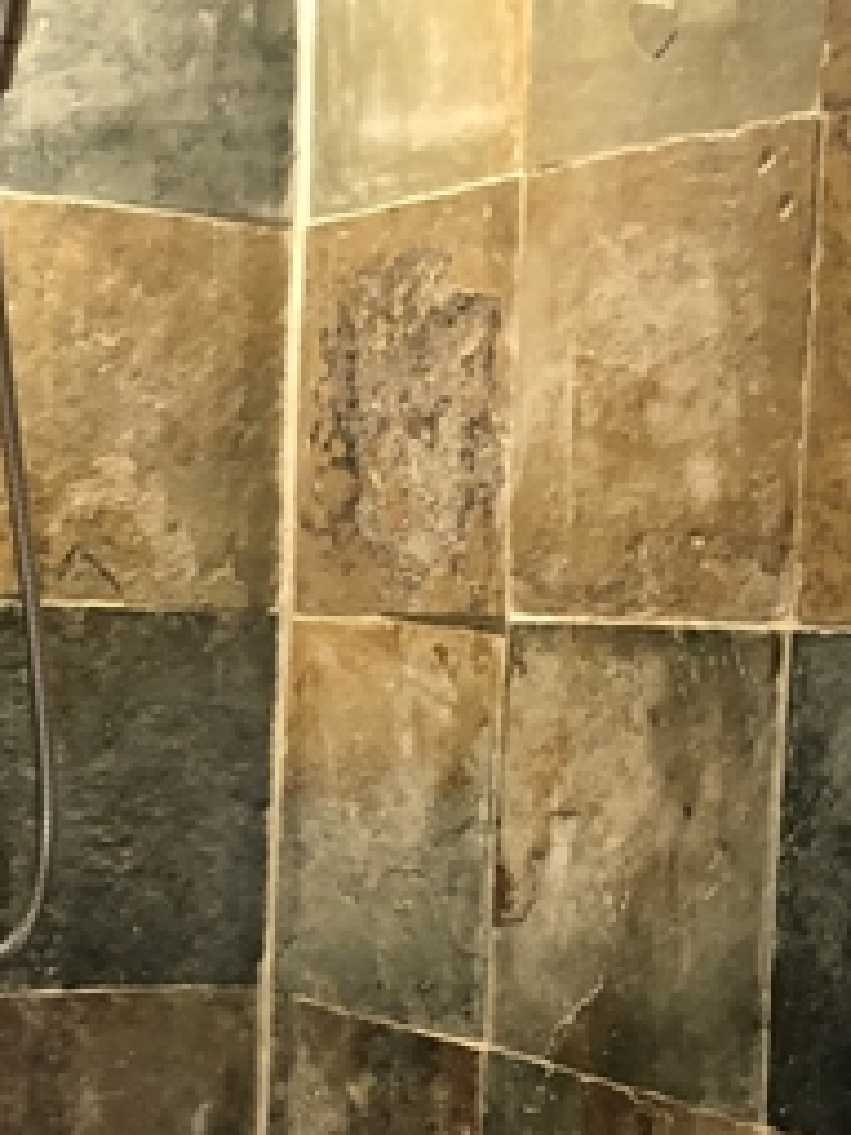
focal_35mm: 84
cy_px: 887
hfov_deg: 17.4
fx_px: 2753
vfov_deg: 23.0
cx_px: 168
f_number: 1.8
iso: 100
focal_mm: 3.99
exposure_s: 1/9
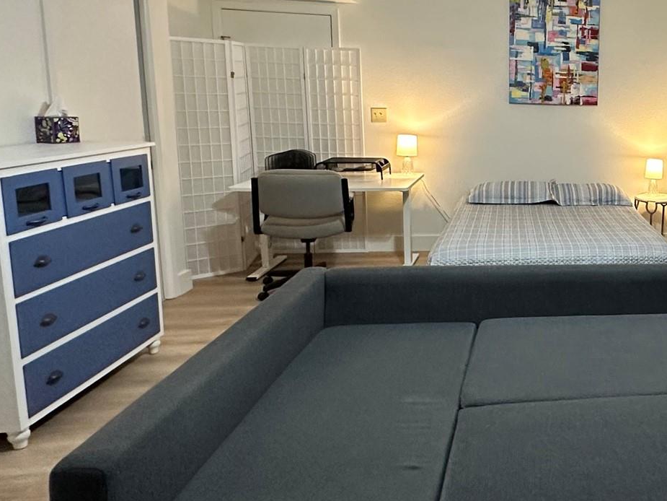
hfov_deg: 49.0
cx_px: 650
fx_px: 597
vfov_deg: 45.0
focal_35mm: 31
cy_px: 179
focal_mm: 2.22
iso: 400
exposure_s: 1/60
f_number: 2.2
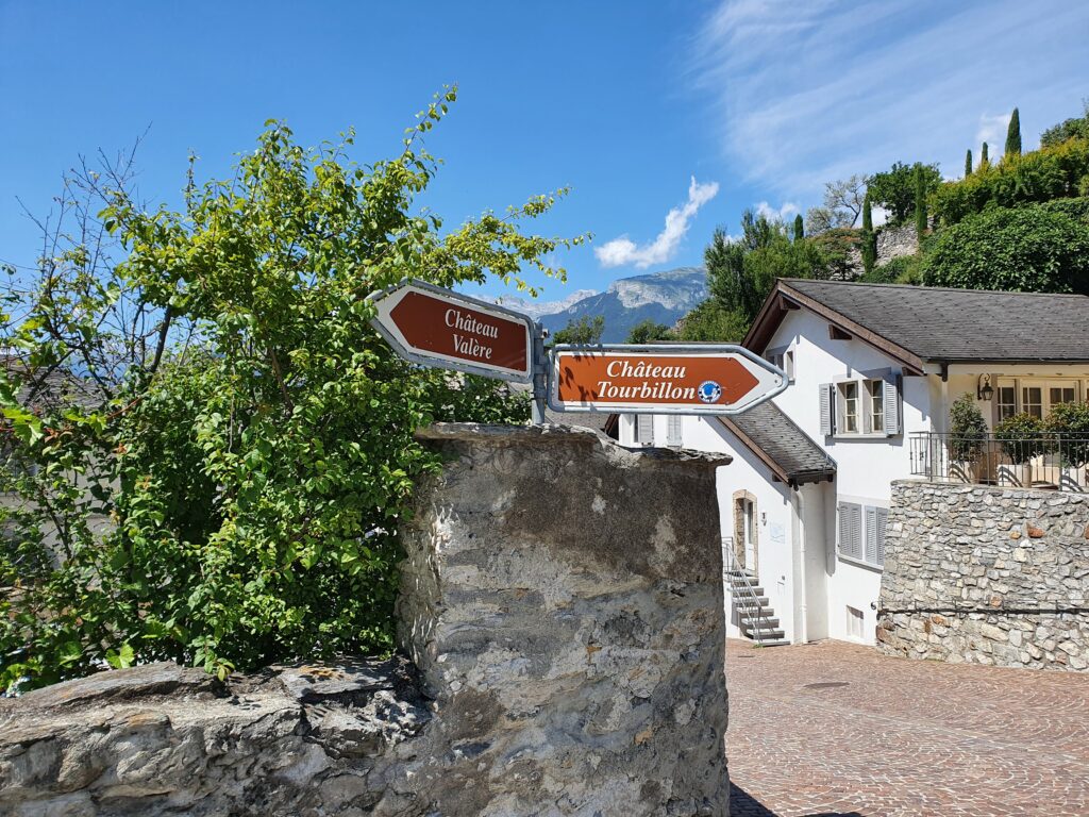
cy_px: 408
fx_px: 818
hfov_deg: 67.3
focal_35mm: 26
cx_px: 544
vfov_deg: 53.1
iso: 50
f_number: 2.4
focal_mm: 4.32
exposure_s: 1/1452
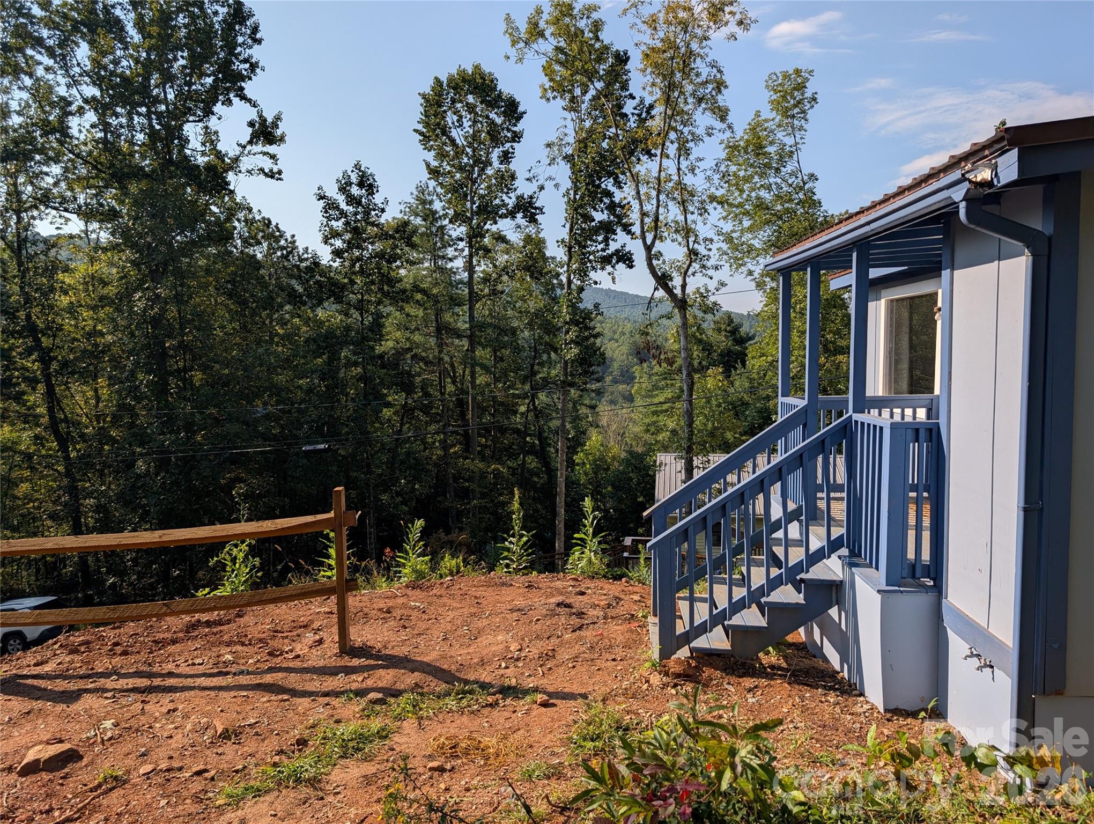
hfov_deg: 71.5
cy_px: 412
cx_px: 547
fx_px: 760
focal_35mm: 24
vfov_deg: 56.9
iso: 22
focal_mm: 6.9
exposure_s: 1/1159
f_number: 1.68
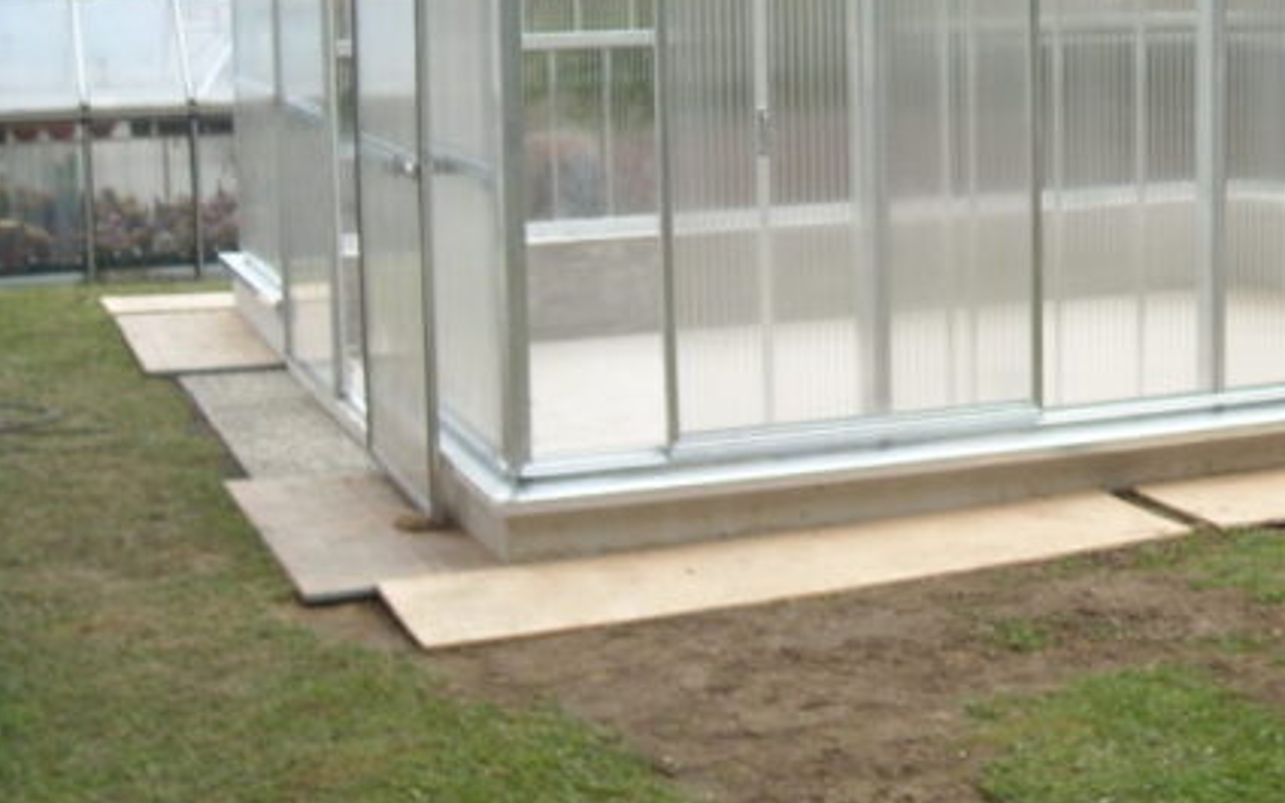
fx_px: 2451
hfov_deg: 28.7
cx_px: 1043
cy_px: 118
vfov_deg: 18.4
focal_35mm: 70
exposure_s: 1/239
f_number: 2.8
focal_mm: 5.7
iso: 64
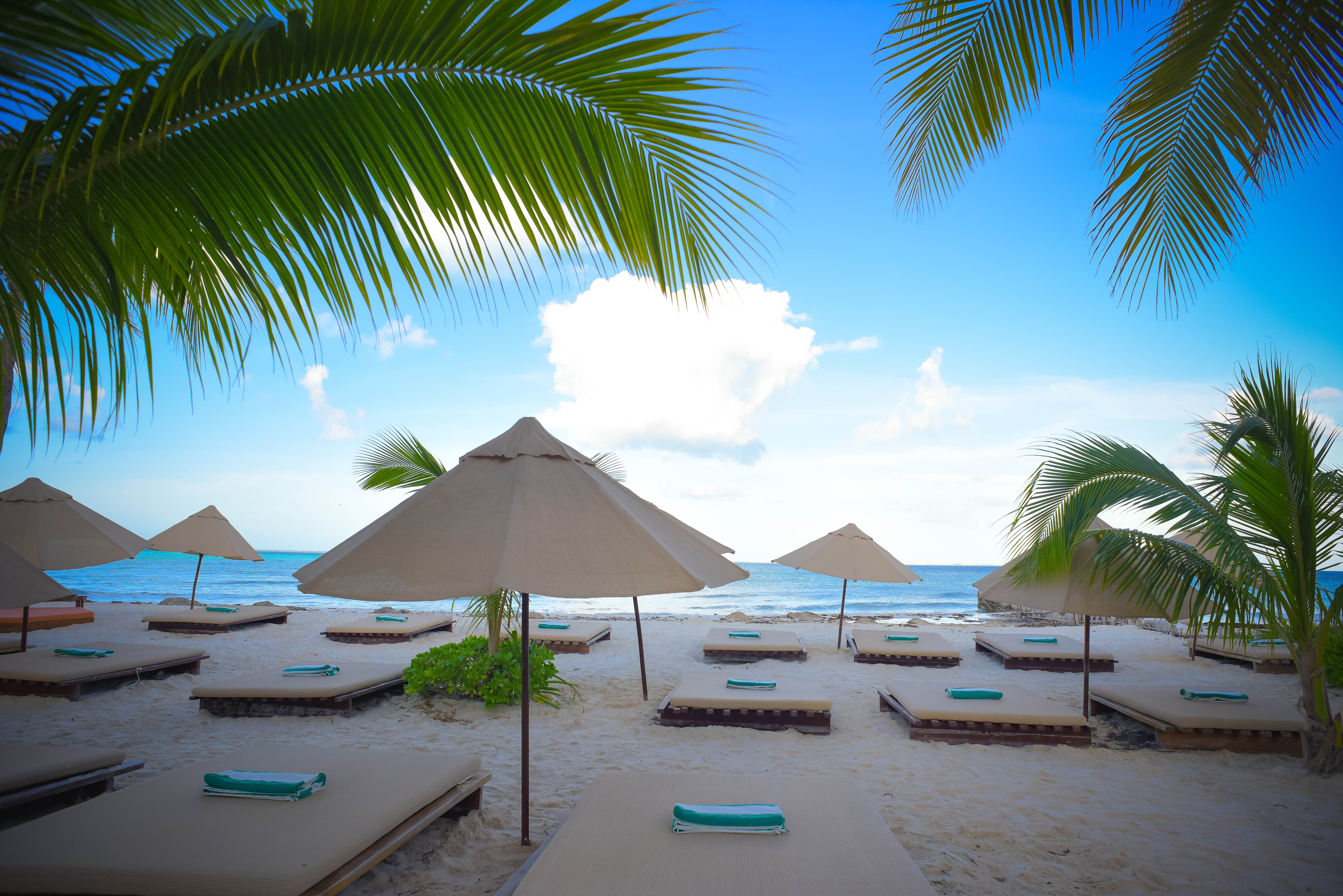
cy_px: 448
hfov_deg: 84.0
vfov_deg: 62.0
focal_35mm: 20
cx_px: 672
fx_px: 746
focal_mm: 20
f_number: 6.3
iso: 400
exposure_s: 1/800
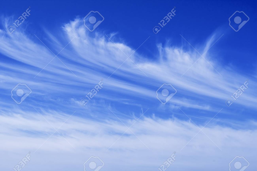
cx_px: 128
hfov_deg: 27.0
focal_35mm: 75
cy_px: 86
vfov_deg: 18.1
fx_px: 535
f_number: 11
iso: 100
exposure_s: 1/250
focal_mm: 50
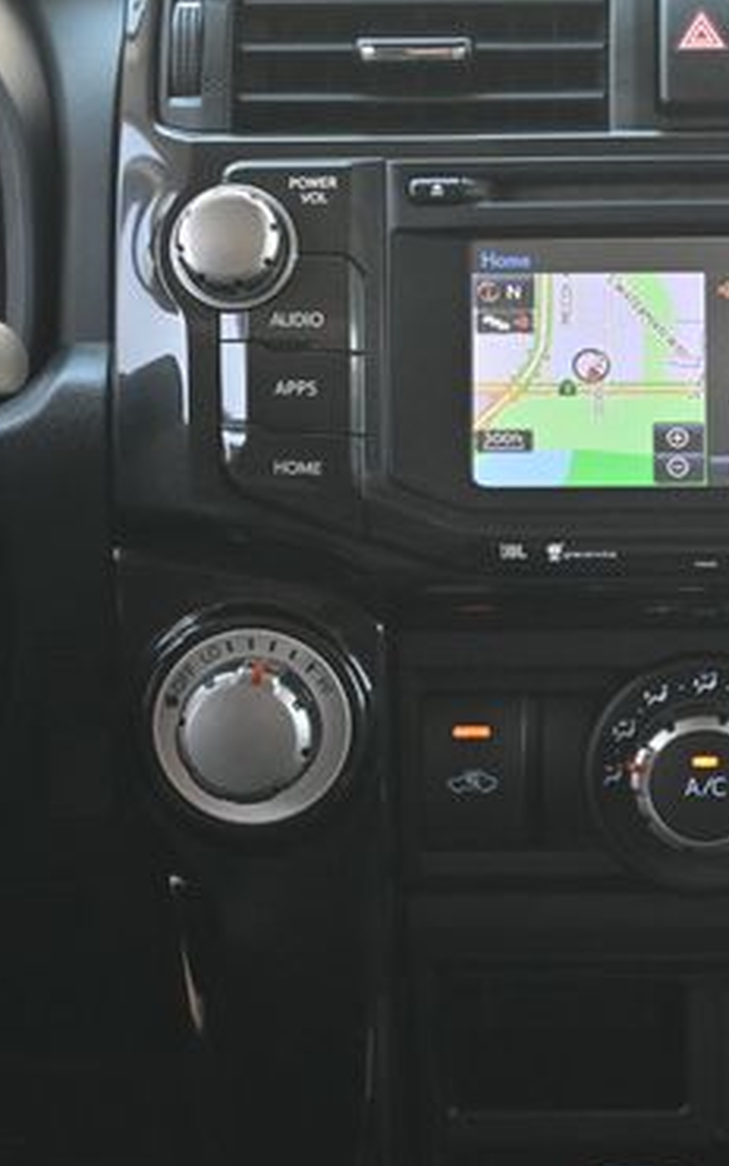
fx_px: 3269
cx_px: 704
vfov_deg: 20.2
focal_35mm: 103
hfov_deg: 12.6
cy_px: 515
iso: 1250
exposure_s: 1/125
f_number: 5.6
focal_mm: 39
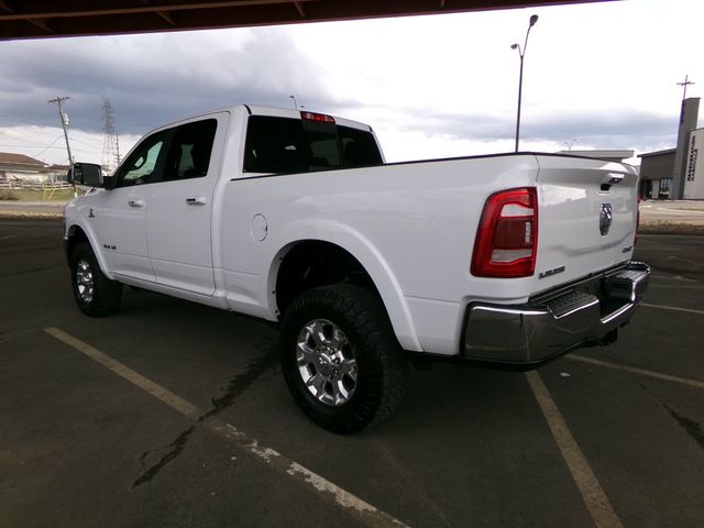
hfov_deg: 71.6
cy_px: 264
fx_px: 488
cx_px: 352
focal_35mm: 24
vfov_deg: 56.8
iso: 100
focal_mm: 4.3
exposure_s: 1/60
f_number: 11.07
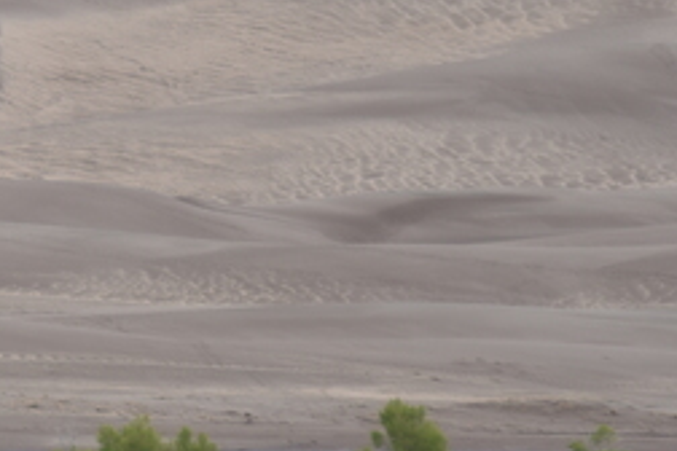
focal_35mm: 1015
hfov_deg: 2.0
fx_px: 19086
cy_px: -91
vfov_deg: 1.4
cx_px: -387
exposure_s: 1/400
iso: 100
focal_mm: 200
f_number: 5.6
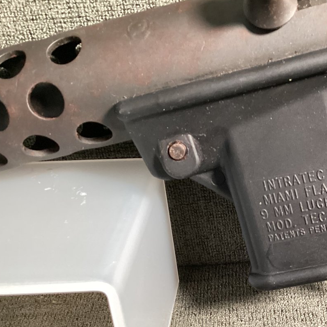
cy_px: 224
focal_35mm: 52
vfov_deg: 32.4
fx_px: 556
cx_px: 285
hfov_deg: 31.5
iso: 400
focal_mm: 3.3
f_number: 2.4
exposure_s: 1/30
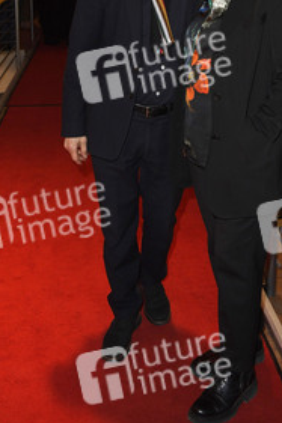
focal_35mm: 37
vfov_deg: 51.0
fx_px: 435
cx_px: 198
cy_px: 143
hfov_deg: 35.4
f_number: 5
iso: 1250
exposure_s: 1/80
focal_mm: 26
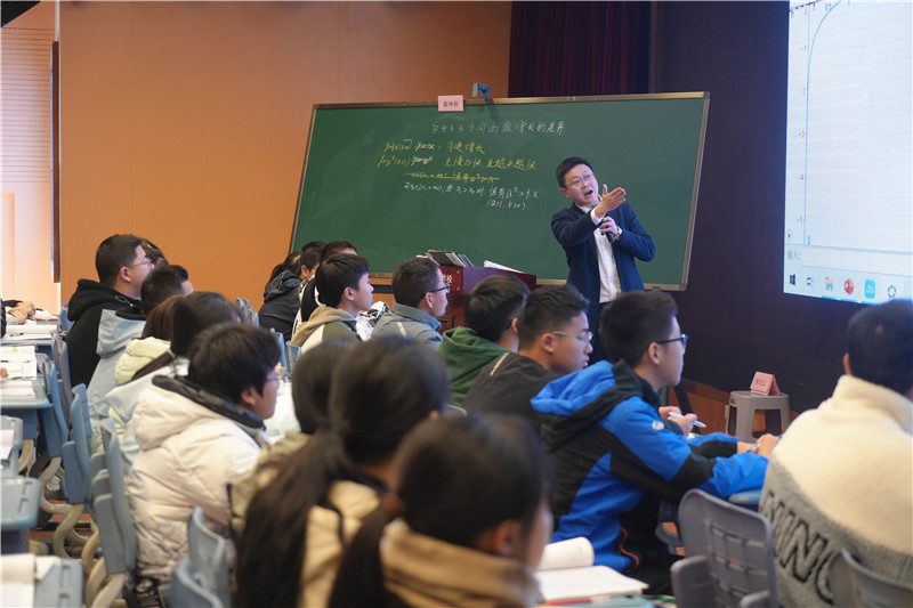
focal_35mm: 70
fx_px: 1775
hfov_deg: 28.8
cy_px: 304
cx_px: 456
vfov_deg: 19.4
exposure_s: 1/160
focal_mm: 70
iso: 1600
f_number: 4
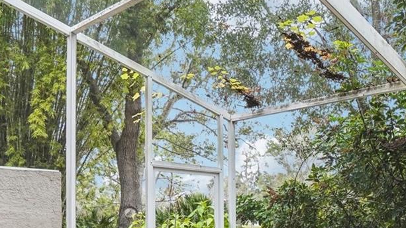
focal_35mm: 41
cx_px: 301
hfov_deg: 47.7
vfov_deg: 26.2
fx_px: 441
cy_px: 265
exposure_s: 1/40
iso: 400
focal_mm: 10
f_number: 8
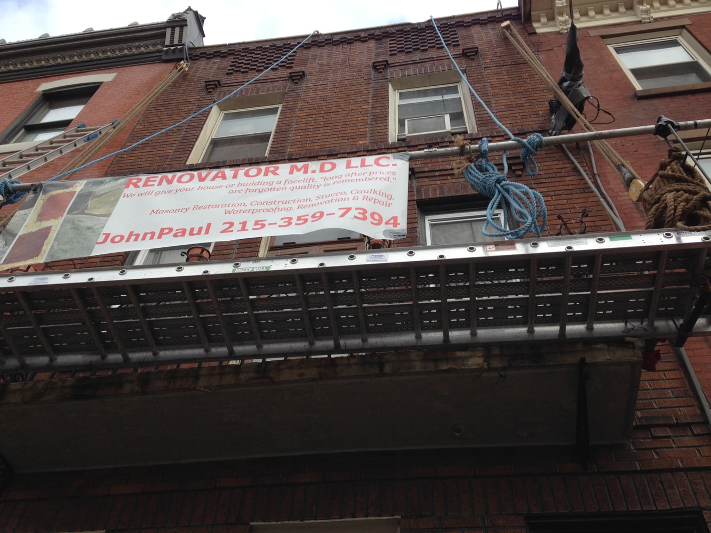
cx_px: 356
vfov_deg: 43.0
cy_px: 266
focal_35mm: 33
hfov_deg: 55.3
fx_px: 678
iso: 50
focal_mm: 4.12
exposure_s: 1/577
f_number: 2.4
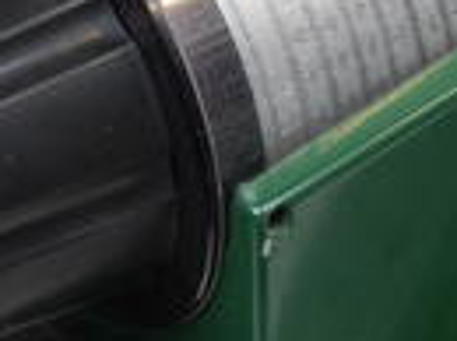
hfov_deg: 7.0
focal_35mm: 284
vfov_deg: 5.2
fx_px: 3742
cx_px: 394
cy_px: 63
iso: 400
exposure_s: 1/8
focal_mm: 46
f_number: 11
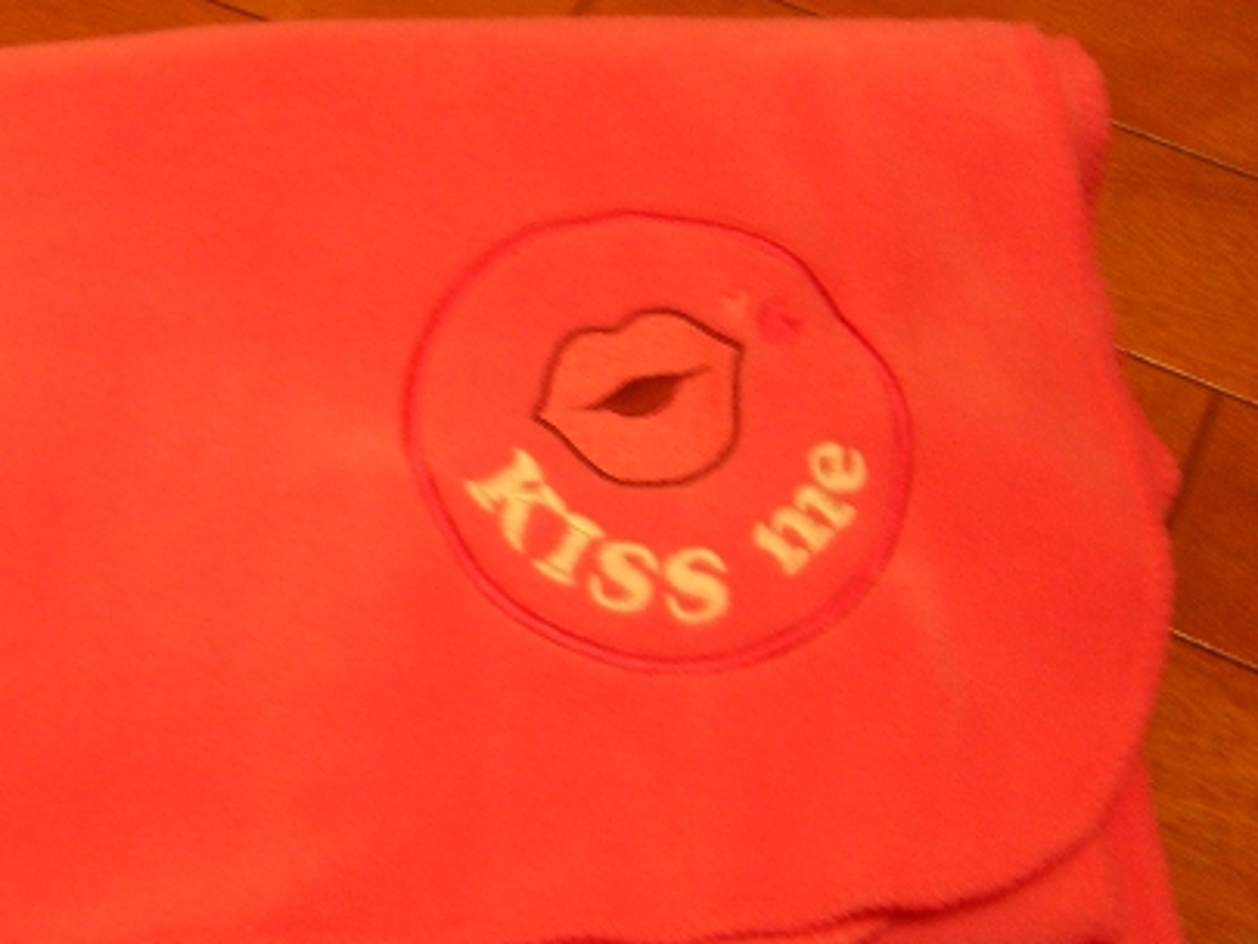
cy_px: 537
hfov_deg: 31.6
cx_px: 329
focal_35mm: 60
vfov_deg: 24.4
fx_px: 2181
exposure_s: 1/25
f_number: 2.7
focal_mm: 6.2
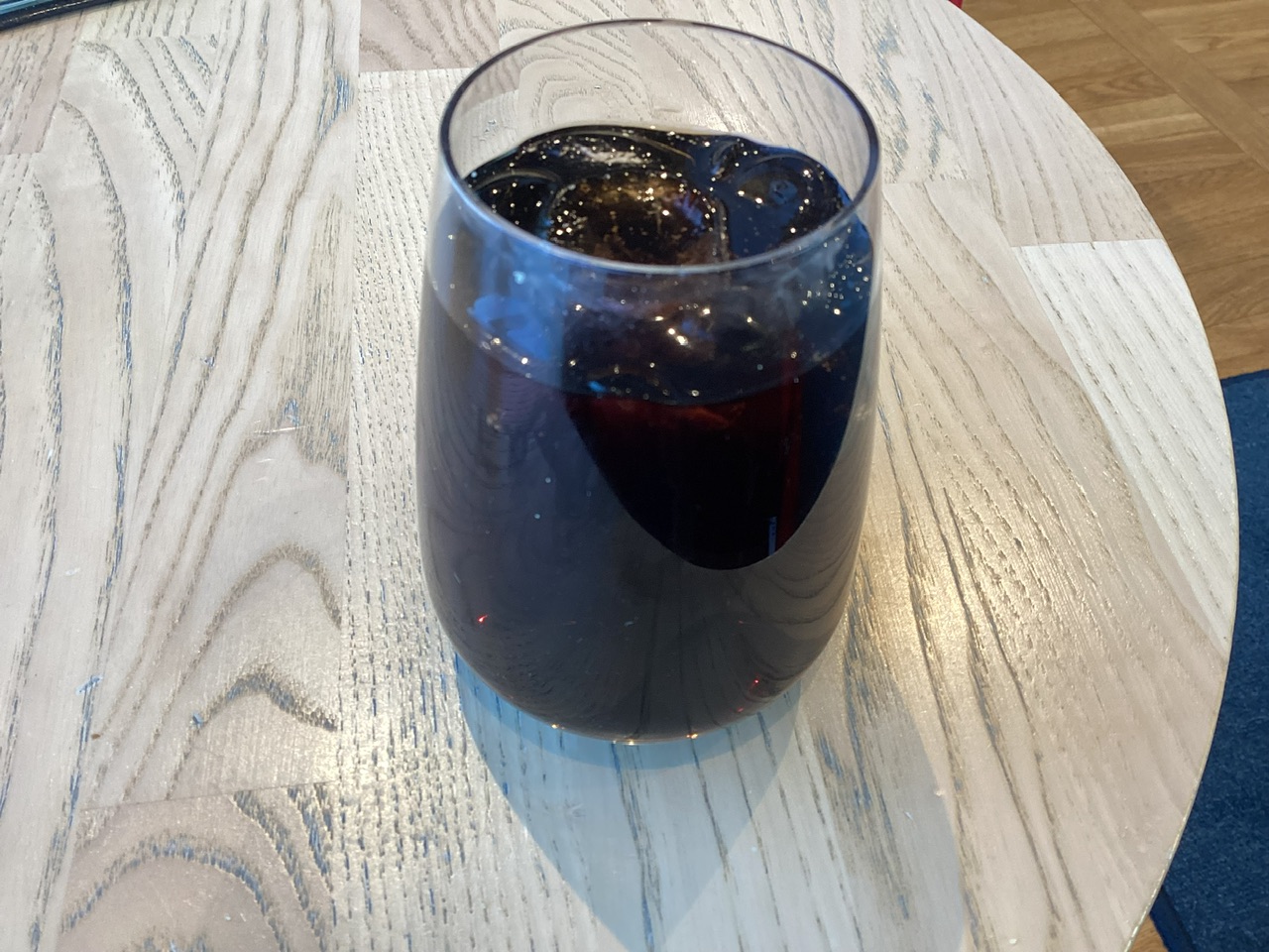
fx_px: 1136
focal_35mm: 31
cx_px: 634
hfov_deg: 58.4
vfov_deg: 45.4
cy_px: 476
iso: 80
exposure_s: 1/60
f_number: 2.4
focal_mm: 3.3
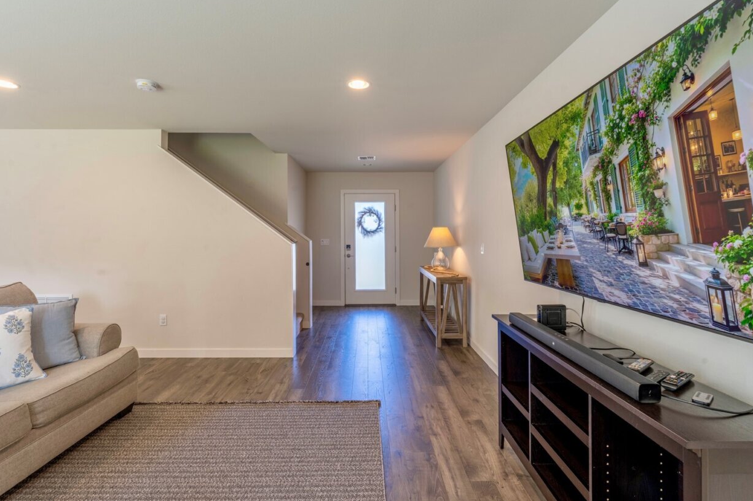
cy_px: 270
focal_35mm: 16
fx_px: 335
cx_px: 351
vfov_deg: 73.6
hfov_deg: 96.6
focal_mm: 14
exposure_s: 1/20
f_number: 11
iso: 320
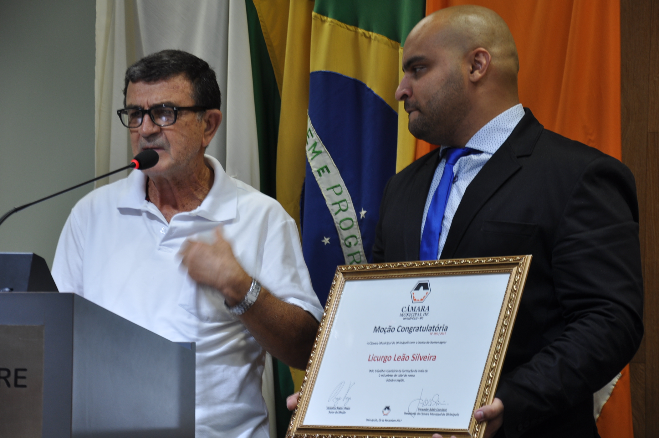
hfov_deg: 17.9
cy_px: 219
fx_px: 2094
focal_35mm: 115
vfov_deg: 11.9
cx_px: 332
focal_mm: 75
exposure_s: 1/13
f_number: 5.3
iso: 200
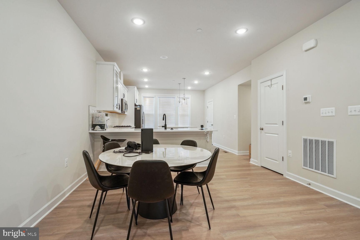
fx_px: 160
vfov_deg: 73.7
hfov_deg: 96.7
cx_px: 180
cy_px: 120
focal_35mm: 16
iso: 400
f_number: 10
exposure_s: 1/10
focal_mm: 16
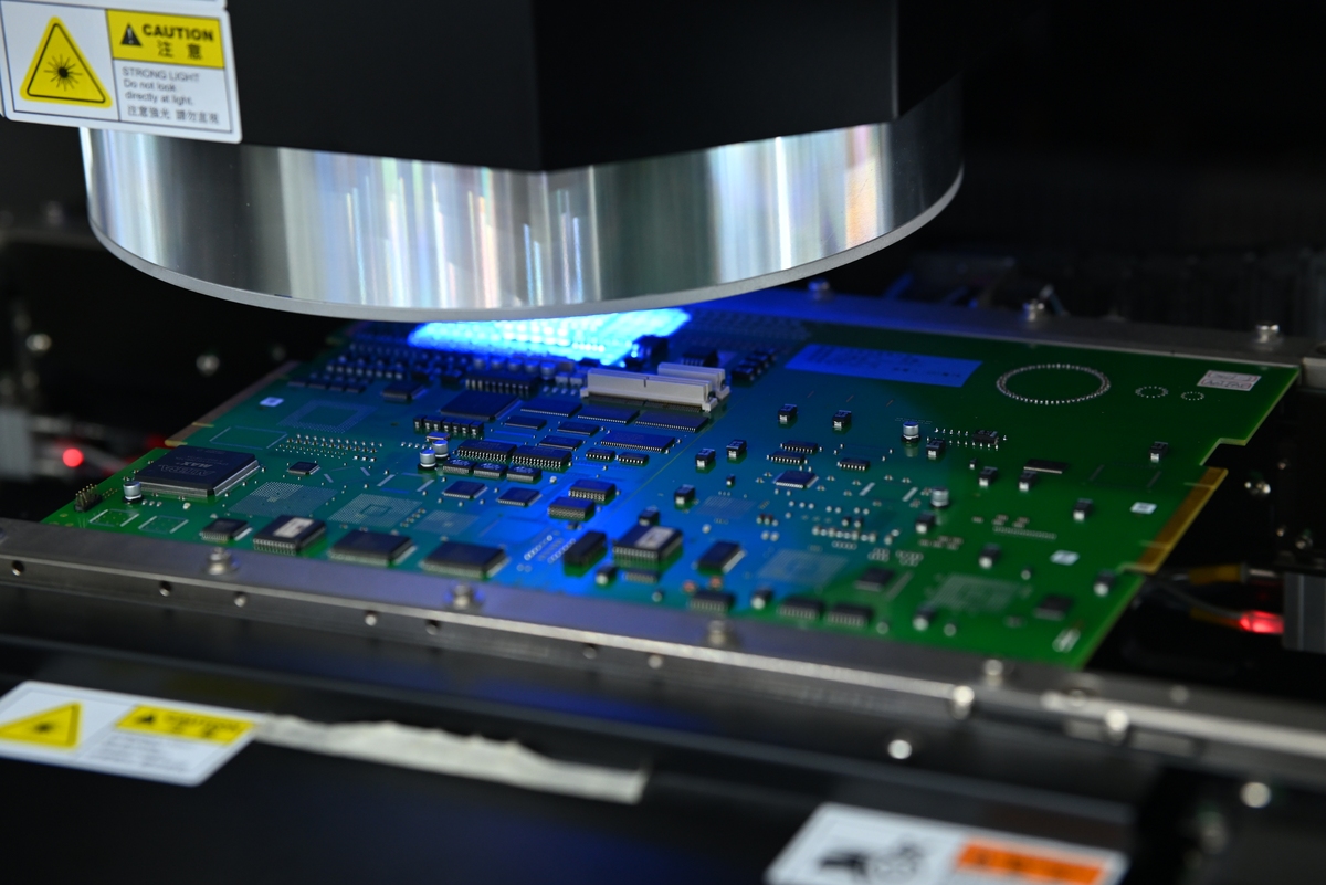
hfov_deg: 23.9
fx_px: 3132
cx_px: 663
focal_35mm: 85
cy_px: 442
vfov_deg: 16.1
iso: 1600
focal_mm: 85
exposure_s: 1/125
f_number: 3.2
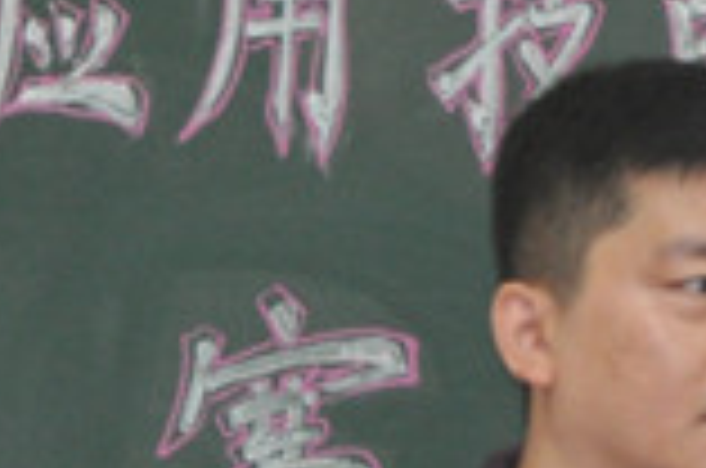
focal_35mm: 861
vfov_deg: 1.6
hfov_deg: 2.4
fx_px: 16851
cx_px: 306
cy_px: 540
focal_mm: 90
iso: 800
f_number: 5.6
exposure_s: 1/60
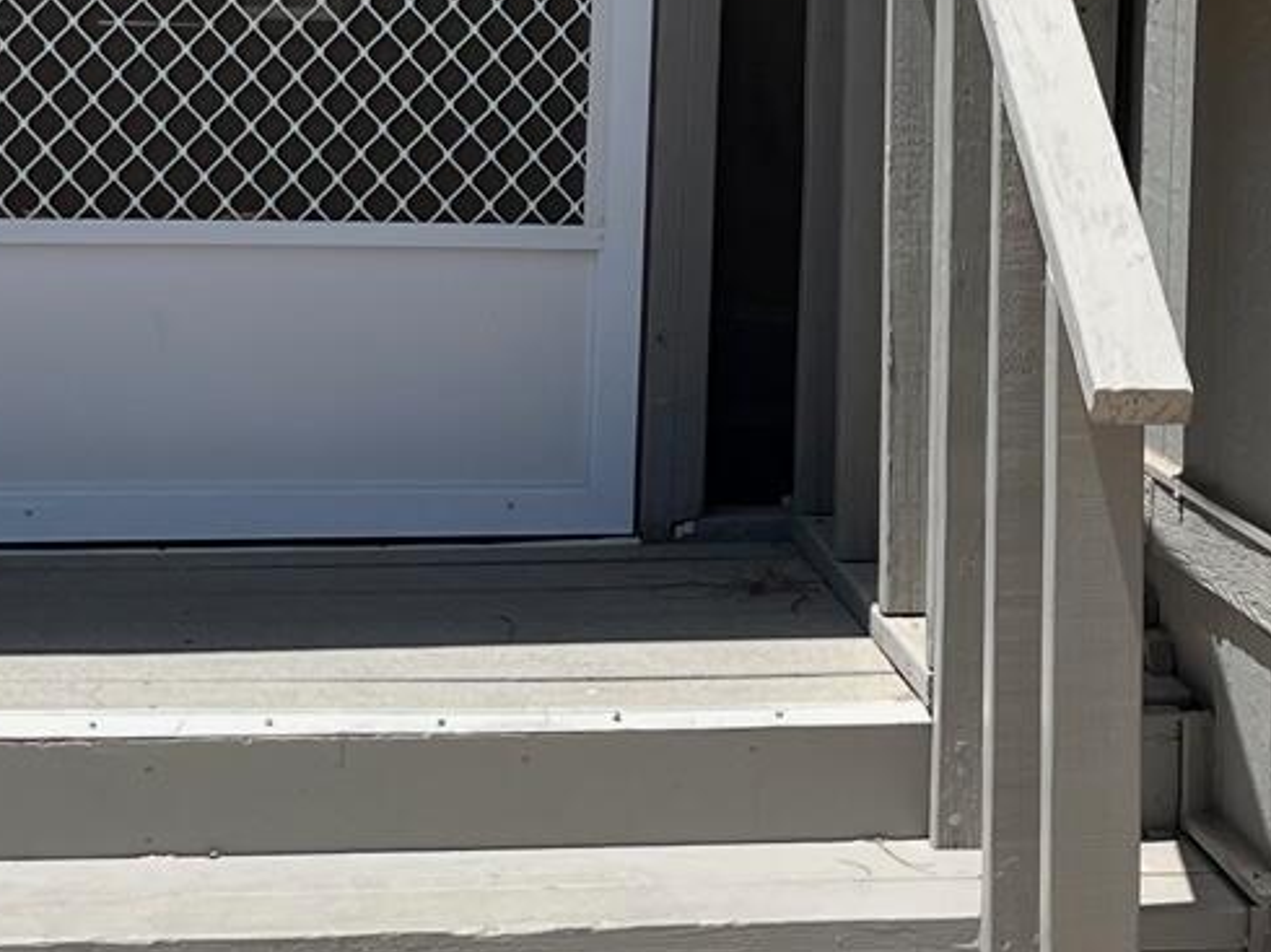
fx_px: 3927
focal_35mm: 107
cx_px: 874
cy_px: -31
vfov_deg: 13.6
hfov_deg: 18.3
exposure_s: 1/3215
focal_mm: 5.1
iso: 50
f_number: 1.6
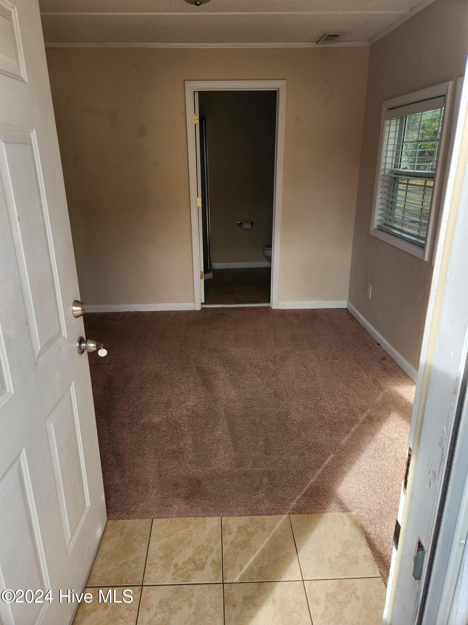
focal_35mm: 23
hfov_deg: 58.9
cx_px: 234
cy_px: 312
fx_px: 415
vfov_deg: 73.9
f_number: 1.8
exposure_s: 1/180
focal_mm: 5.4
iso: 20
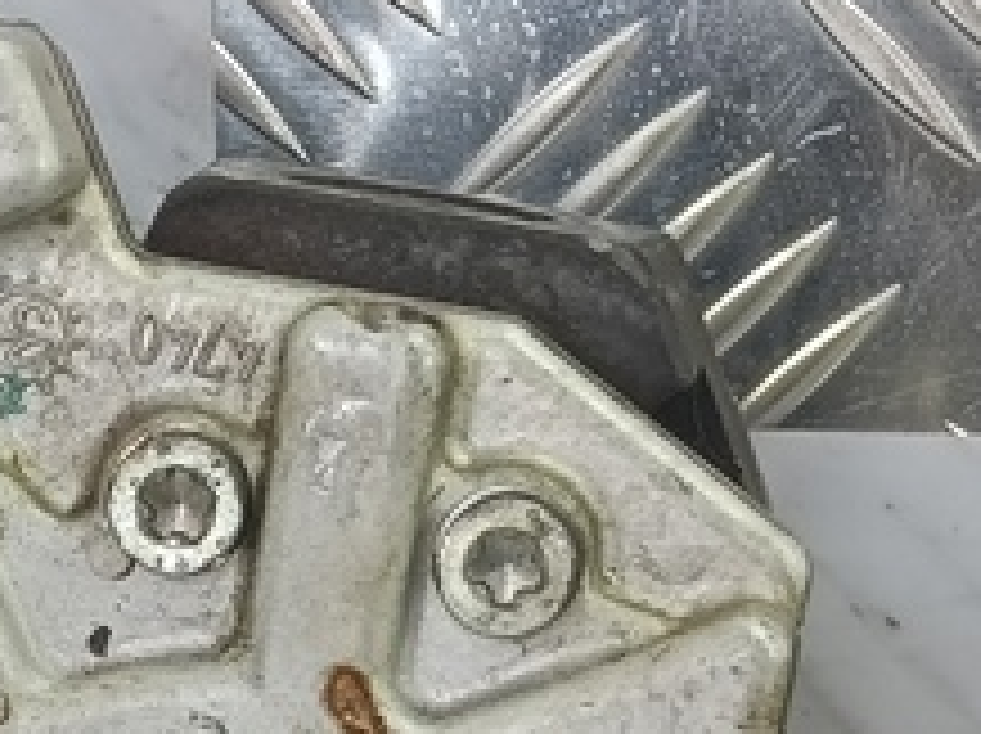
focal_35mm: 127
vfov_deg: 11.4
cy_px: 923
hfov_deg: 15.4
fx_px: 3595
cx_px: 130
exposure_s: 1/50
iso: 143
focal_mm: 4.11
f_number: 1.6
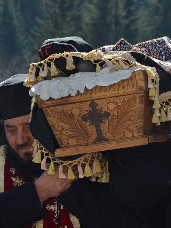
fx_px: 1422
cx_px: 144
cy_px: 126
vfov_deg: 9.2
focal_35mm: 216
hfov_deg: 6.9
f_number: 8
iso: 200
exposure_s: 1/250
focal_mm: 85
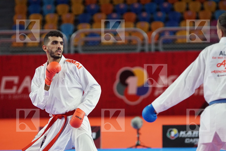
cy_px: 76
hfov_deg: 9.8
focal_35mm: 210
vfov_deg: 6.5
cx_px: 113
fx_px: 1318
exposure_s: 1/1600
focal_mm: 140
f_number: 2.8
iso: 3200
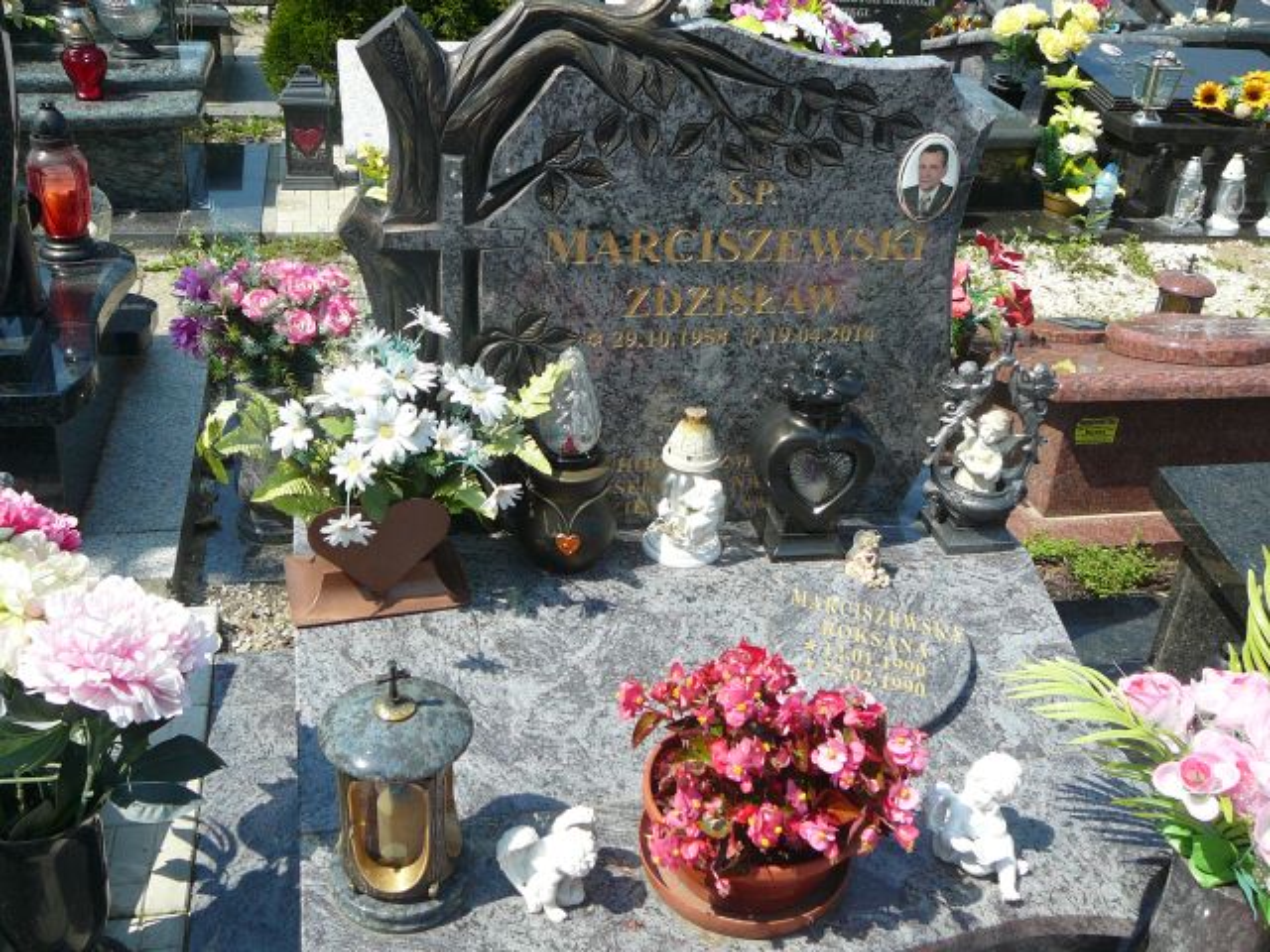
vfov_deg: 40.7
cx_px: 635
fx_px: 1284
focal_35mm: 35
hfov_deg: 52.6
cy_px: 476
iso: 80
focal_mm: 5.2
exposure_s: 1/800
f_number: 2.8
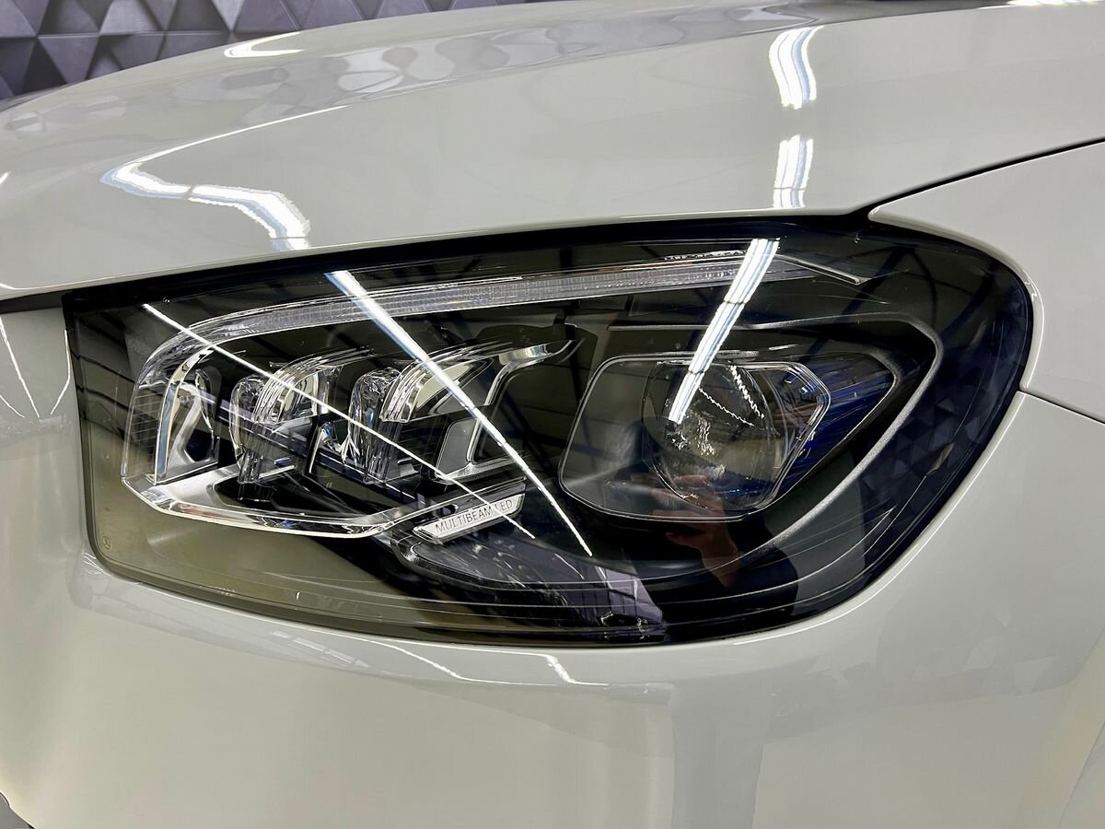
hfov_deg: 67.3
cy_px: 414
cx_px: 552
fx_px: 830
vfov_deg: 53.1
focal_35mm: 26
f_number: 1.5
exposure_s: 1/50
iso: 125
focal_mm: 5.7
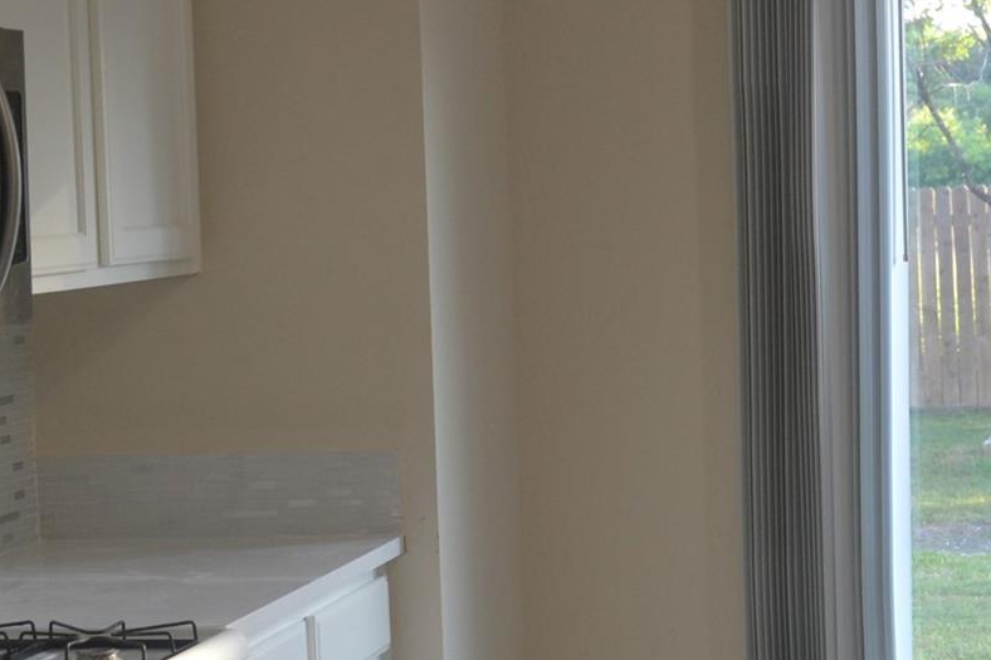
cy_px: 408
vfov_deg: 13.0
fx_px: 2898
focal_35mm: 105
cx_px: 781
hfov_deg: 19.2
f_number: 5
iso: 400
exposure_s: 1/100
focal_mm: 27
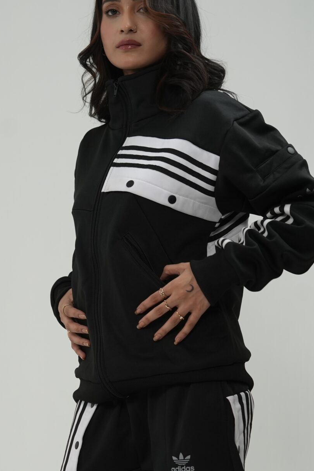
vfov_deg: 19.1
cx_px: 77
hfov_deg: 13.0
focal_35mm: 105
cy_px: 414
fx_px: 1373
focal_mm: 50
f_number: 4
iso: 400
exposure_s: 1/250
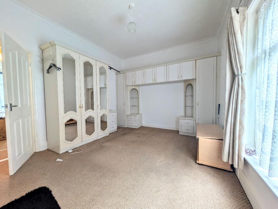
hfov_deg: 110.5
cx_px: 139
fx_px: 97
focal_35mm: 12
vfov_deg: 94.6
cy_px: 104
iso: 58
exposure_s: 1/105
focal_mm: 2.02
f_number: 1.7
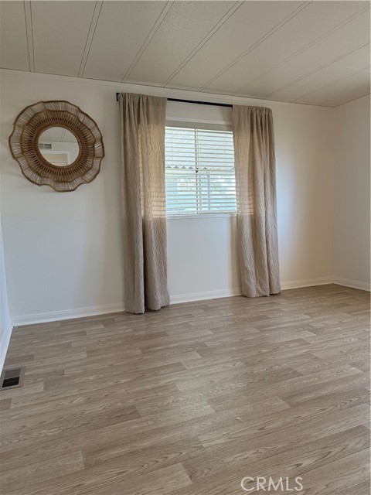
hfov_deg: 56.8
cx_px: 186
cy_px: 248
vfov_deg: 71.6
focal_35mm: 24
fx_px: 343
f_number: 1.78
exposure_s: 1/120
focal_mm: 6.76
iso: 320
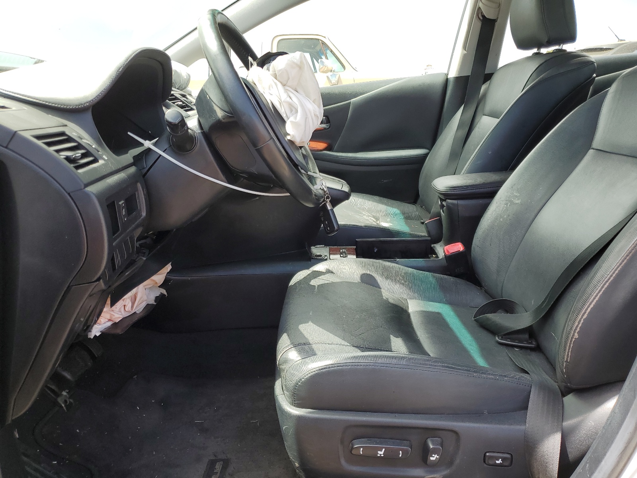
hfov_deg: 67.3
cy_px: 239
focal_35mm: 26
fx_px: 478
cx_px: 318
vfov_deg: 53.1
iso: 50
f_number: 1.5
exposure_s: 1/556
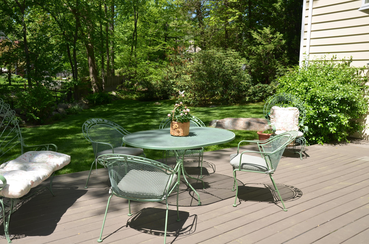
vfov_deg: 41.5
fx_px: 322
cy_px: 122
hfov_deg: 59.6
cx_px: 184
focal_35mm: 32
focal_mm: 21
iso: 100
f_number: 6.3
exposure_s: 1/250
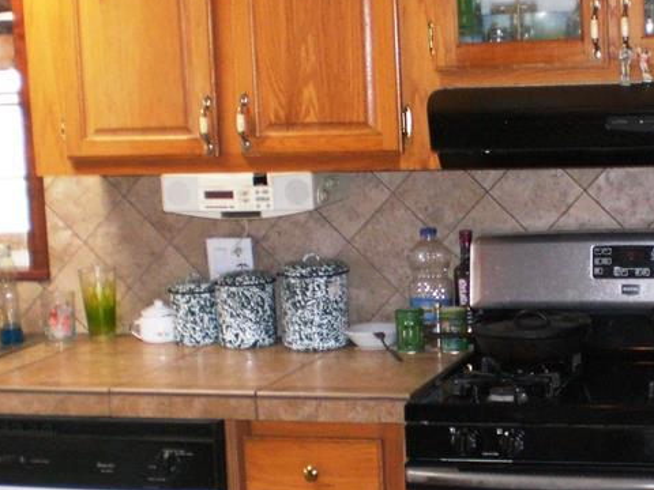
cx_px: 601
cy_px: 265
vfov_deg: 18.2
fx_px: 1530
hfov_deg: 23.4
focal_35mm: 81
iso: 200
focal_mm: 6.3
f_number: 3.1
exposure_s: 1/60
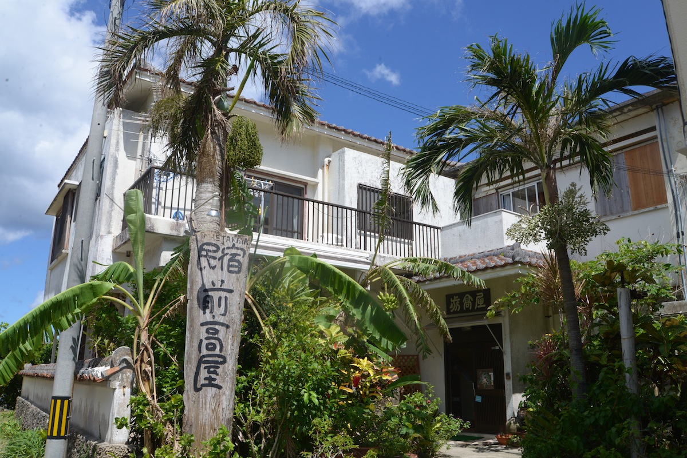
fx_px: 592
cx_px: 344
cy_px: 229
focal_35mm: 31
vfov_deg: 42.4
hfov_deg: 60.3
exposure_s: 1/320
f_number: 18
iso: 400
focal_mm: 31
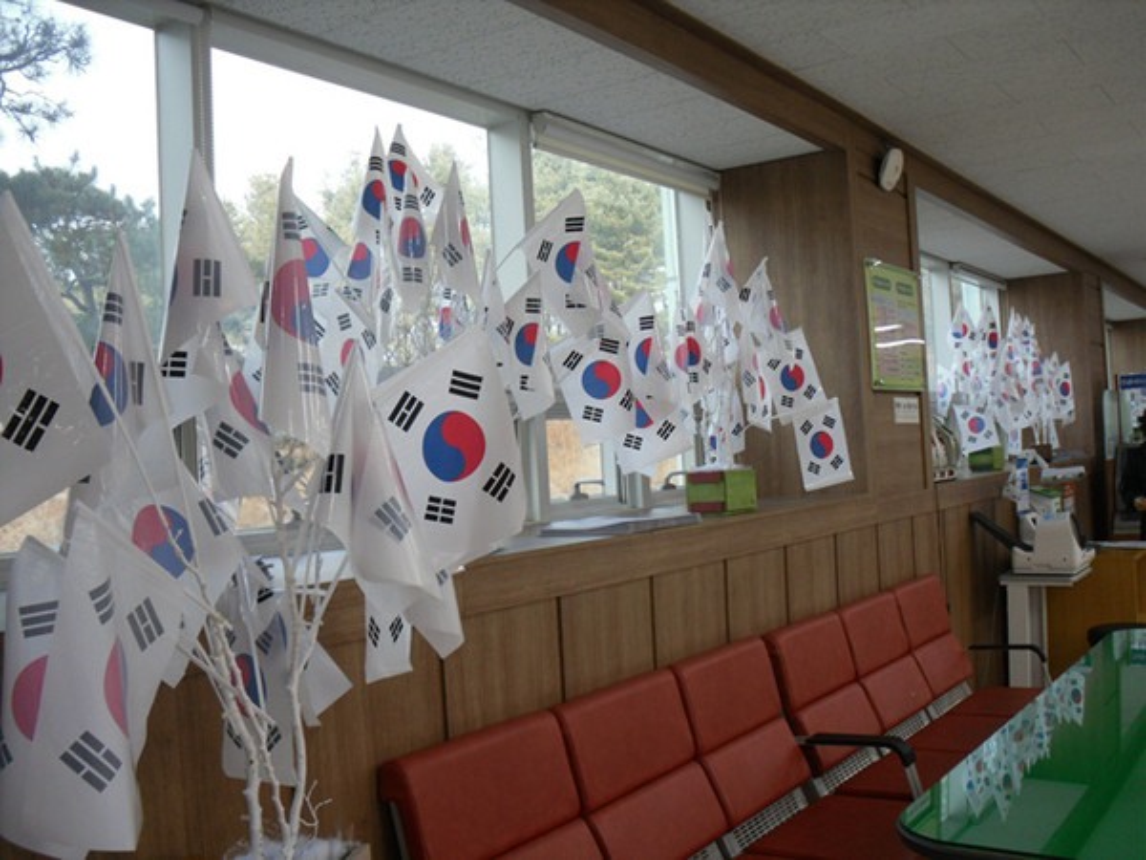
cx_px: 573
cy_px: 430
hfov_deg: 52.6
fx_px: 1159
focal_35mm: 35
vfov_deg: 40.7
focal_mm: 6.3
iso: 100
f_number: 3
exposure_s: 1/38
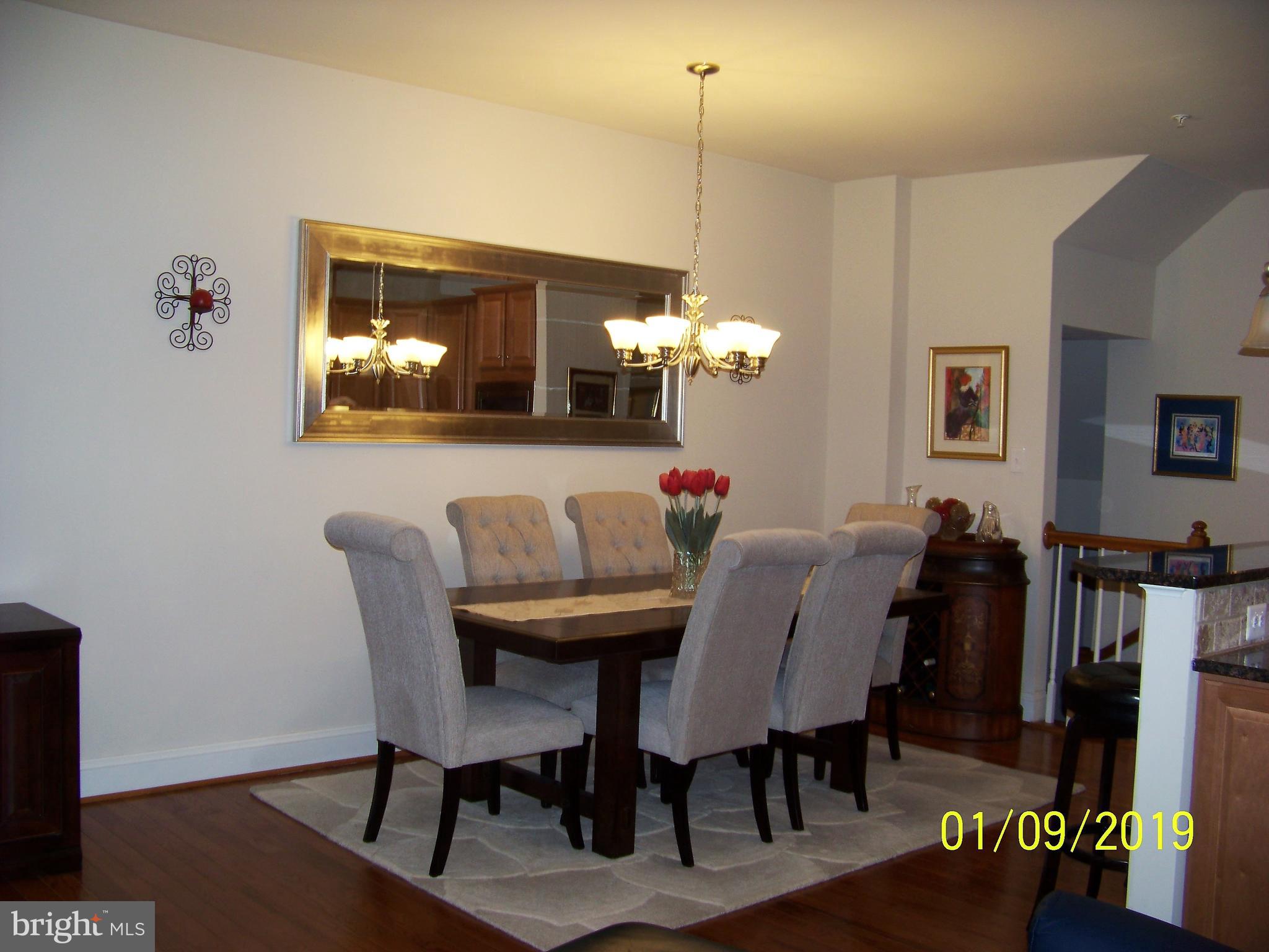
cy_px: 476
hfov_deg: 51.4
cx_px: 634
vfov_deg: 39.7
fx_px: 1320
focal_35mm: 36
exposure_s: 1/30
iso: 64
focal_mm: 5.85
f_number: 2.8
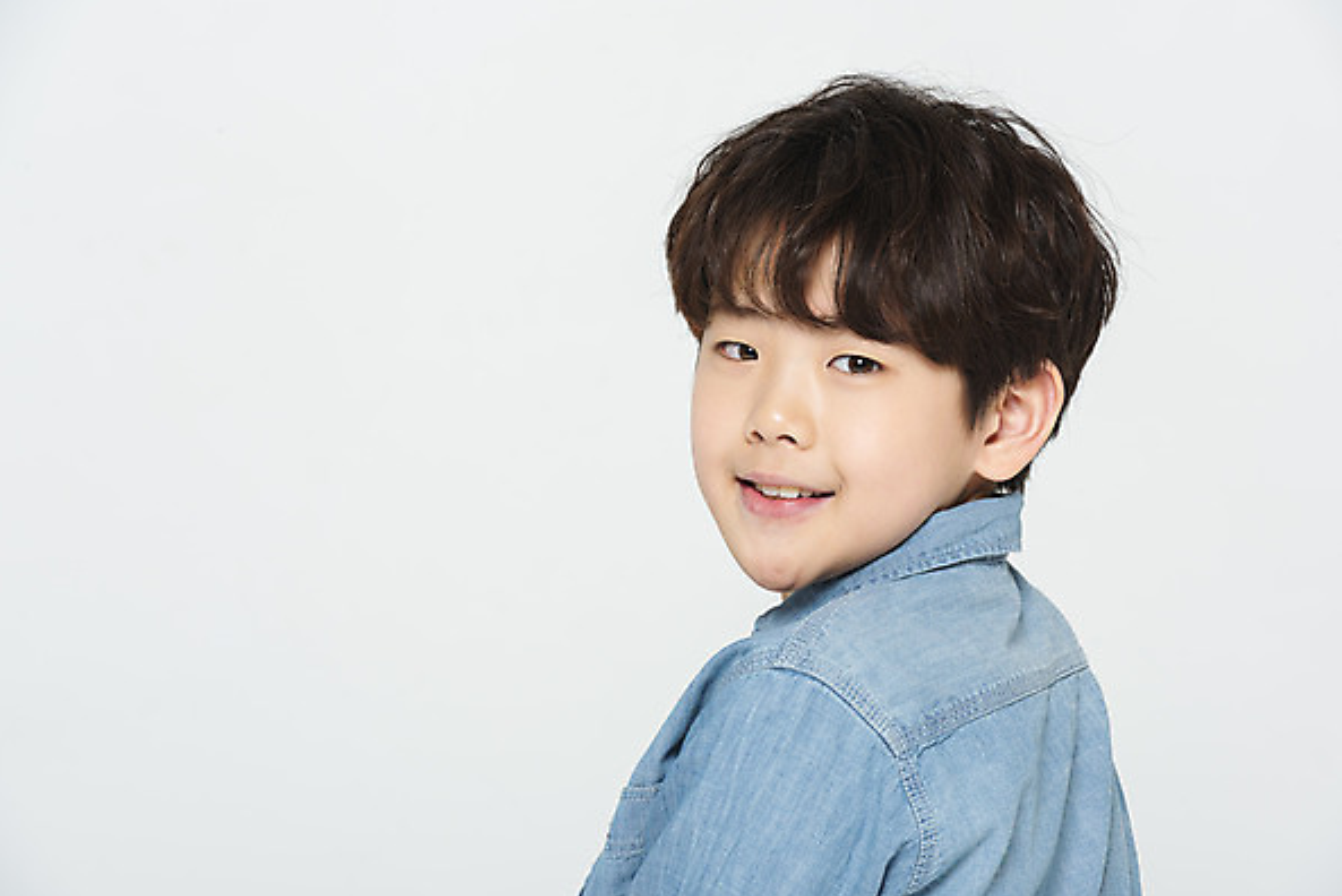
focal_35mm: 202
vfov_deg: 6.8
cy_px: 448
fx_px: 7533
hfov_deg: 10.2
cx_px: 676
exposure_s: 1/125
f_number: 14
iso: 100
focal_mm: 200
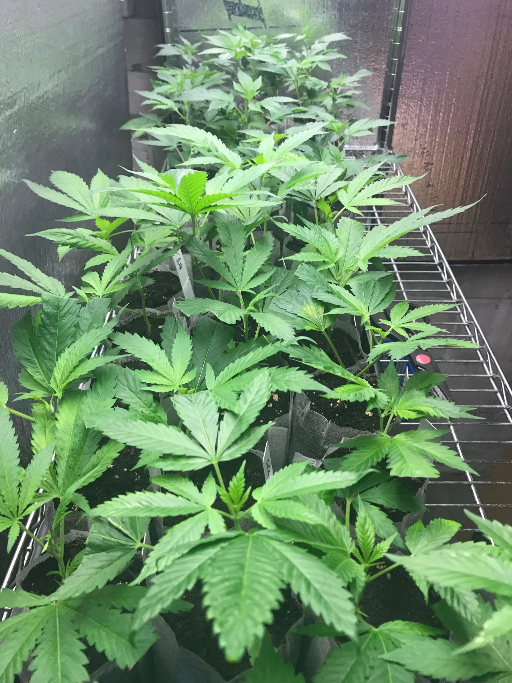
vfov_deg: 63.4
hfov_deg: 49.7
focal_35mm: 28
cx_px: 256
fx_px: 552
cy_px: 342
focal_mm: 3.99
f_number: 1.8
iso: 25
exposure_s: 1/30
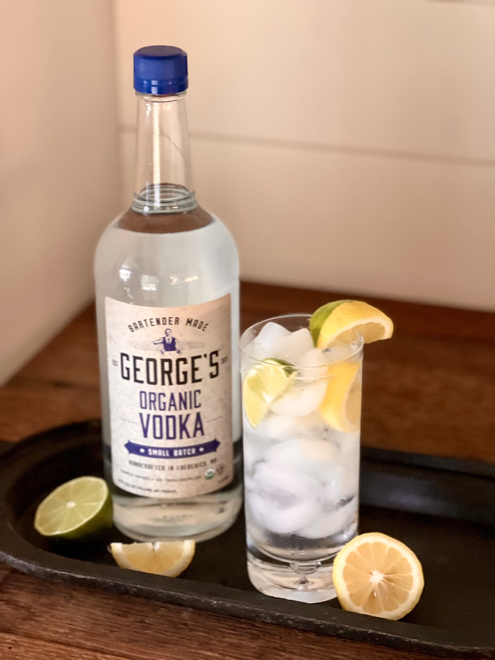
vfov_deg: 25.3
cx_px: 248
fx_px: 1468
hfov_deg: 19.1
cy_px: 330
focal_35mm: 77
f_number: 2.8
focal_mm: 9
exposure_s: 1/15
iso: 640
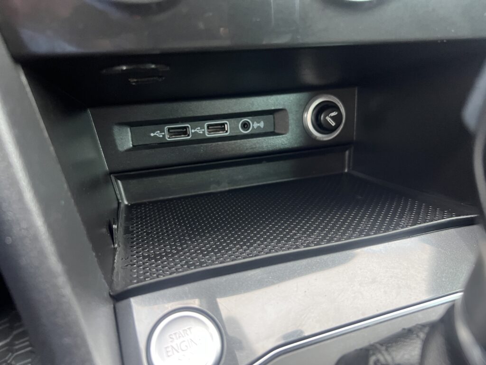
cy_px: 182
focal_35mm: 26
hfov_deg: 67.3
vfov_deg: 53.1
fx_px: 365
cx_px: 243
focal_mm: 5.7
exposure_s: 1/60
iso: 500
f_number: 1.5
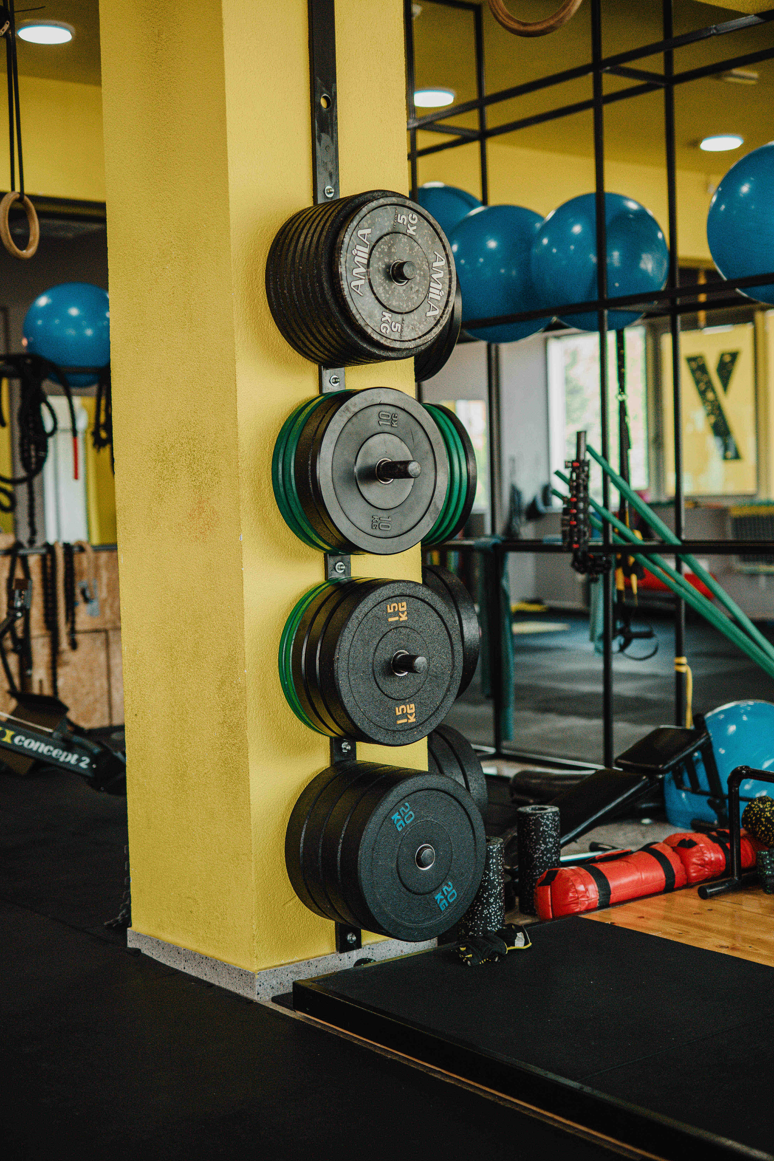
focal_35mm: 50
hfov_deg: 27.0
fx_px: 1612
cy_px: 580
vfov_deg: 39.6
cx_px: 387
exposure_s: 1/1250
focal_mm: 50
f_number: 1.8
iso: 1600
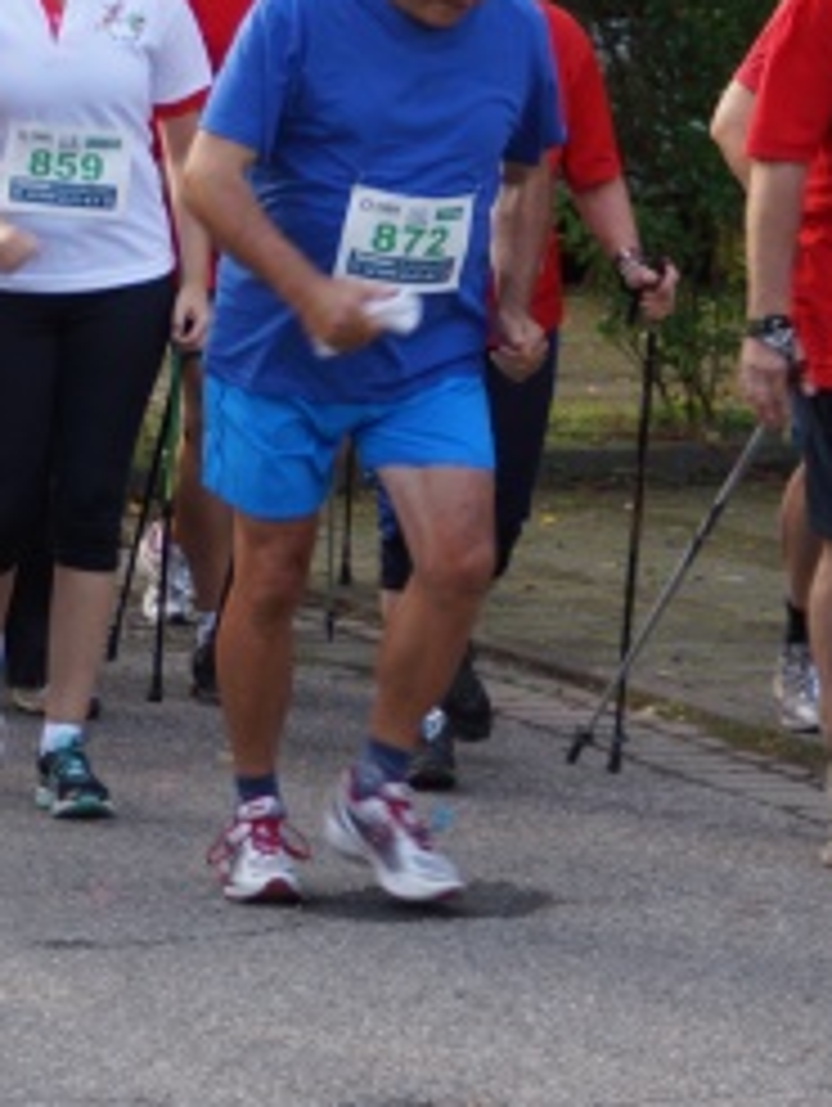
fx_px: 6695
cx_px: 58
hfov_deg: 7.1
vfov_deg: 9.4
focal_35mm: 209
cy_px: 218
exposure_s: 1/100
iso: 100
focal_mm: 55
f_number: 5
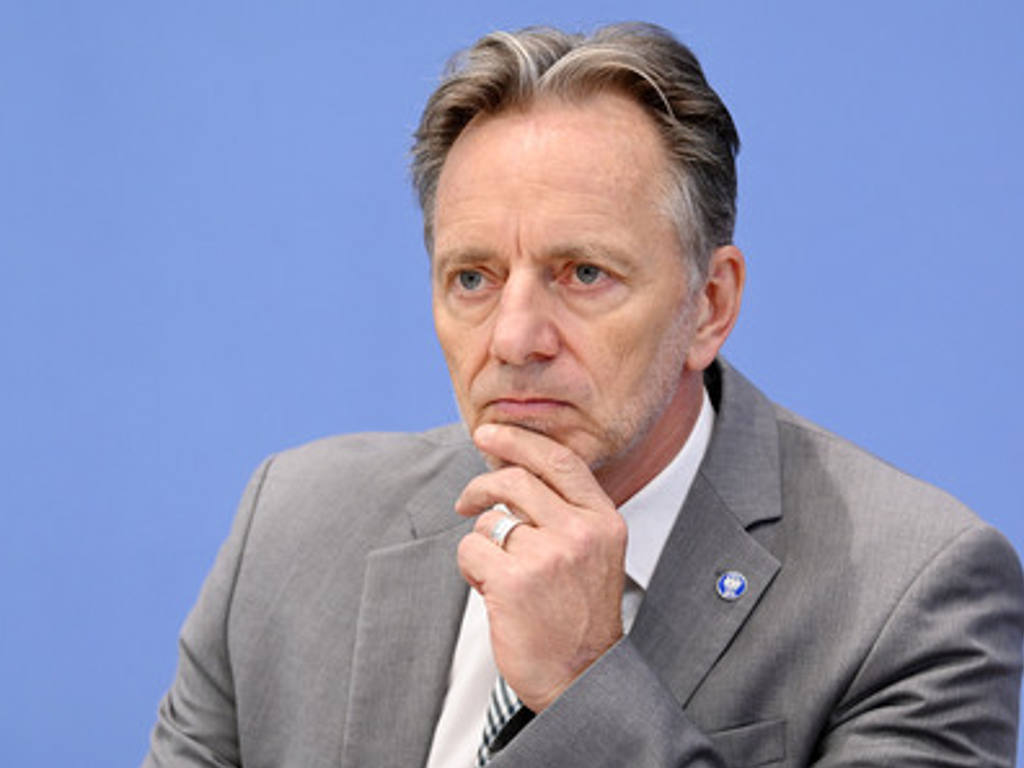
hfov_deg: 12.0
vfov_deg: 9.1
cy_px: 385
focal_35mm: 164
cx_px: 552
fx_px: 4851
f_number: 5.6
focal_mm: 150
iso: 3200
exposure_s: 1/400
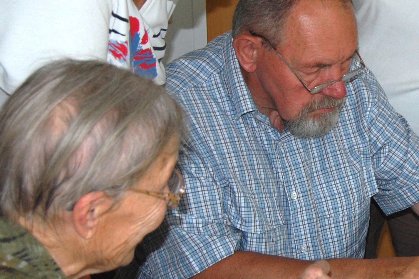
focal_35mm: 98
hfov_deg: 20.1
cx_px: 431
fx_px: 1140
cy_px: 101
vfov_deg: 13.9
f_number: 5.6
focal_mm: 31
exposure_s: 1/60
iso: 400
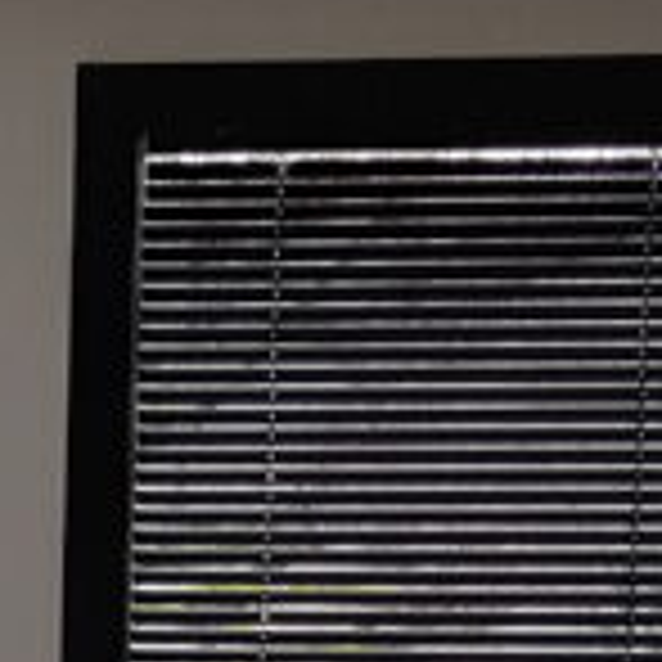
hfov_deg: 10.6
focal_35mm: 160
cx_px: -252
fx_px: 3462
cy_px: 1121
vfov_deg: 10.4
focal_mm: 4.2
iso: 50
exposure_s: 1/111
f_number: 1.7
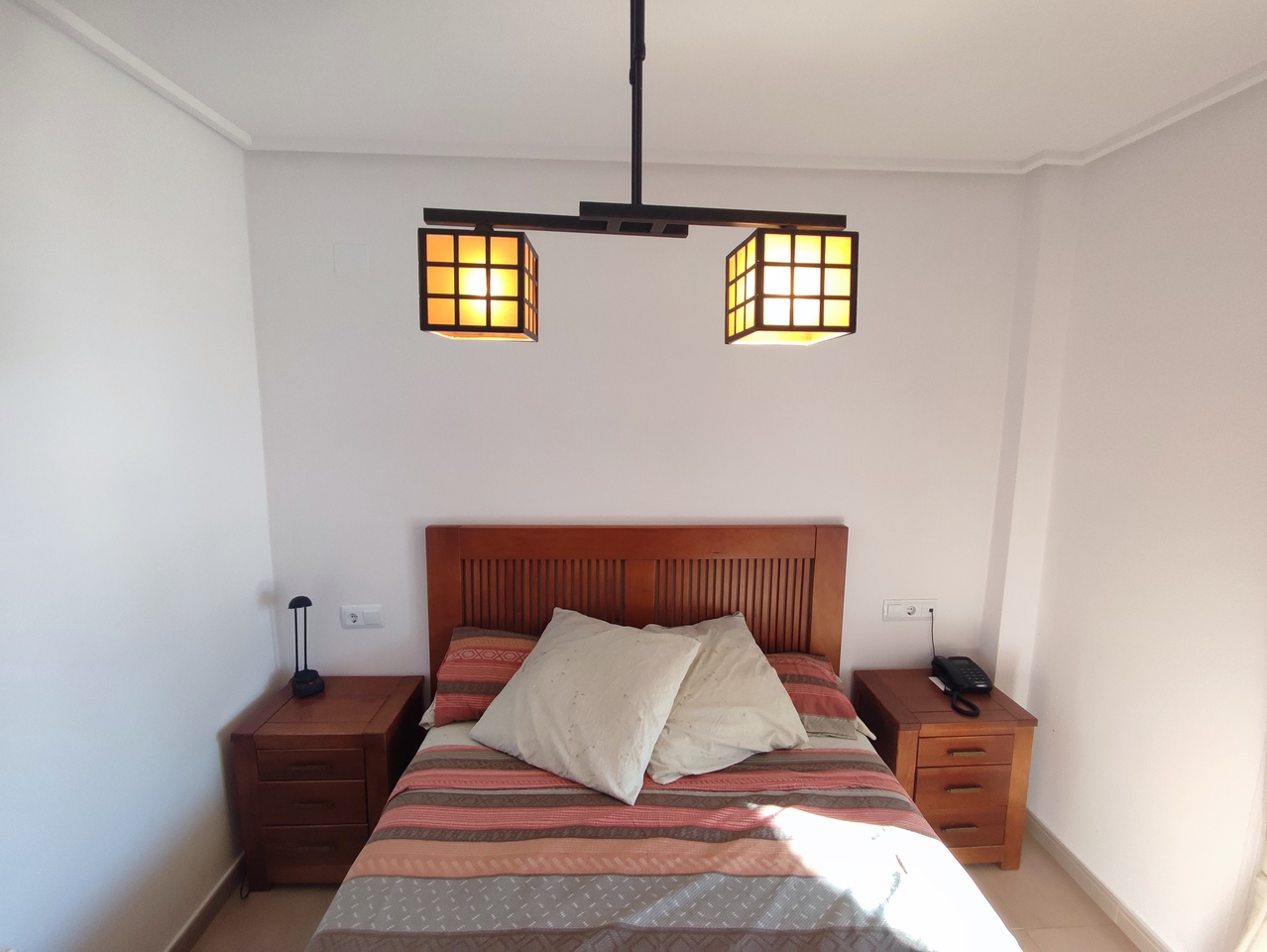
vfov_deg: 78.2
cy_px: 476
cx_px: 634
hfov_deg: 94.5
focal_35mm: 16
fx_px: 586
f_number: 2.2
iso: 91
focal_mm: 1.65
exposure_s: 1/100
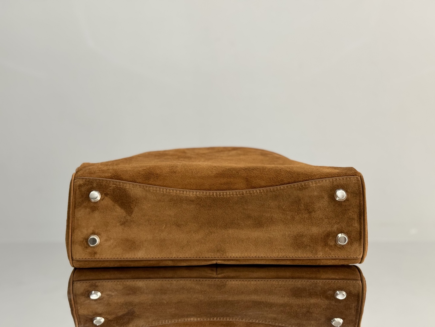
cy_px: 164
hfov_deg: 39.7
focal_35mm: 48
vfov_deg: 30.3
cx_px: 218
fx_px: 603
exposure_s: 1/60
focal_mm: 6.76
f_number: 1.78
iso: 100
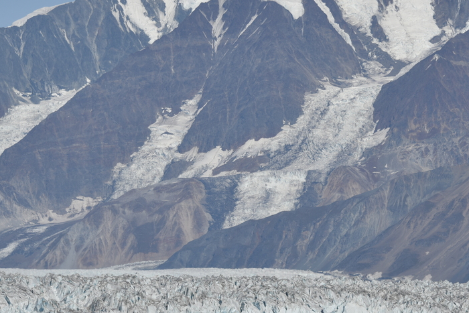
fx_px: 3218
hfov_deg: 8.3
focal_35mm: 247
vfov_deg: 5.6
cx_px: 297
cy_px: 153
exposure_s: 1/500
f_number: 11
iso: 100
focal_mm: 135
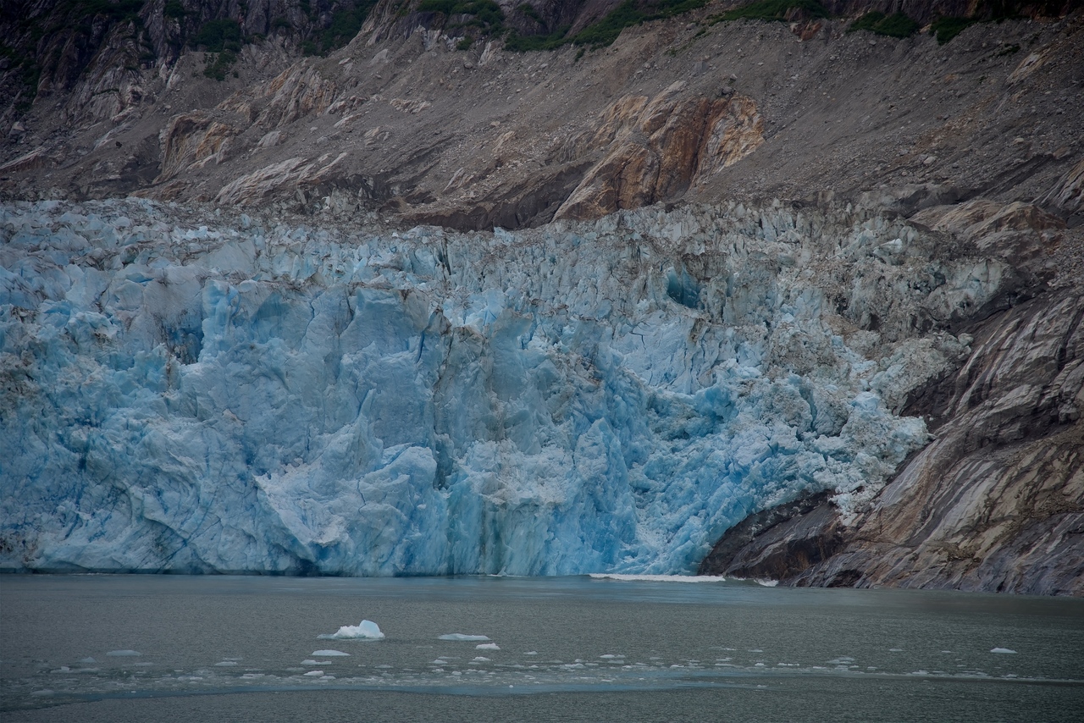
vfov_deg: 11.4
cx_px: 542
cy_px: 362
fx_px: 3614
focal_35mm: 120
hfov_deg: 17.1
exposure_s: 1/250
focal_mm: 120
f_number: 5
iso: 100
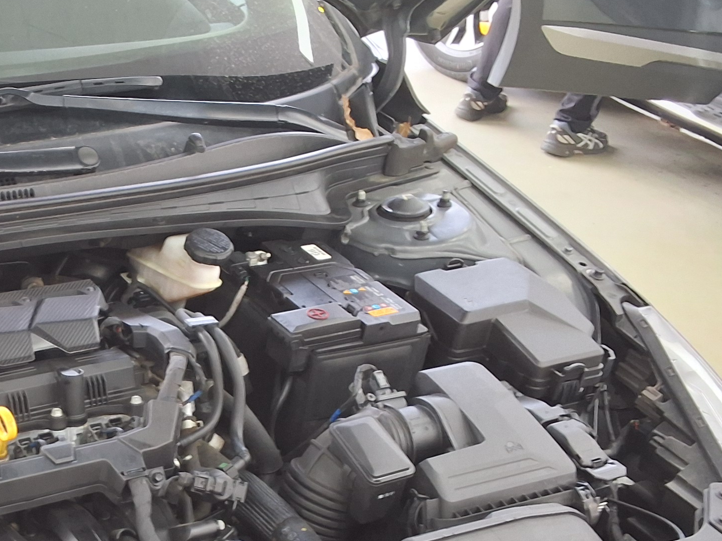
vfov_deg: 23.0
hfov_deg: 29.4
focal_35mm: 63
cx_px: 60
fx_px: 1314
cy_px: 418
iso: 80
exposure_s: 1/40
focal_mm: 2.91
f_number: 1.9
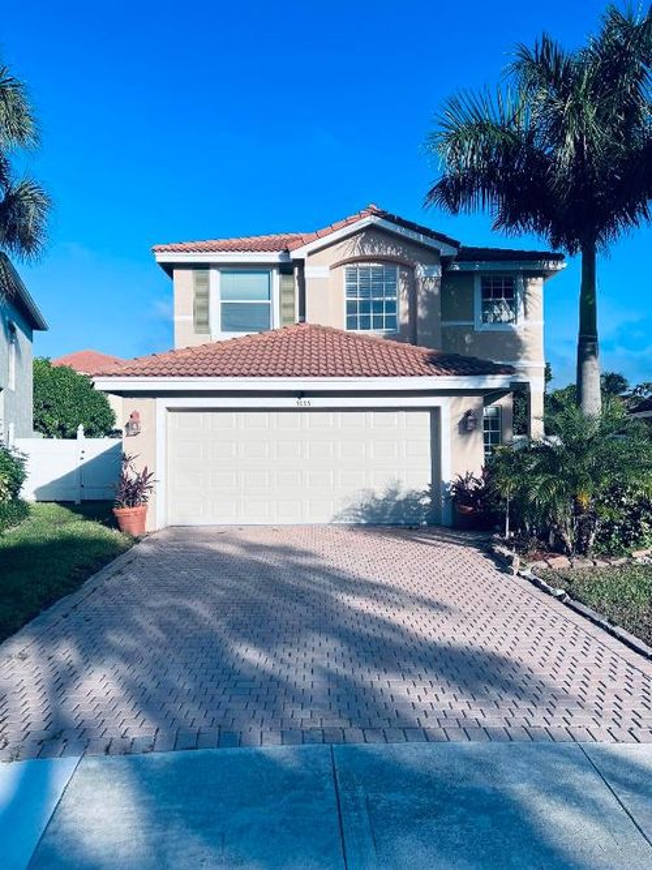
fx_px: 653
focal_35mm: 26
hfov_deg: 53.0
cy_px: 435
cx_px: 326
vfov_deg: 67.3
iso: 50
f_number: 1.5
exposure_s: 1/5587
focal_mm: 5.7
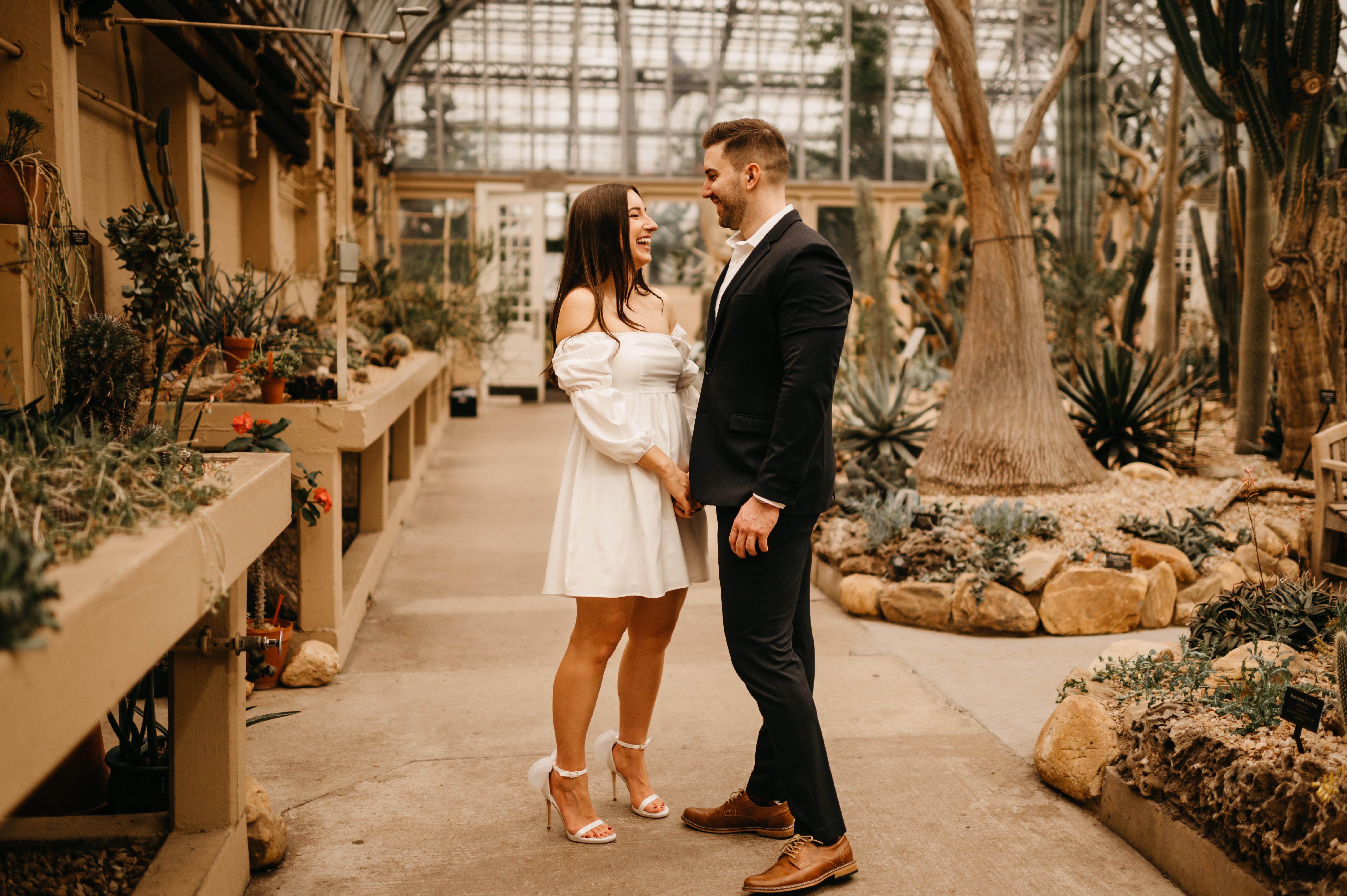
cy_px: 448
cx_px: 674
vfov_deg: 37.8
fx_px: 1309
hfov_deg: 54.5
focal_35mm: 35
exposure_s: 1/200
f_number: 1.4
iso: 200
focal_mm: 35
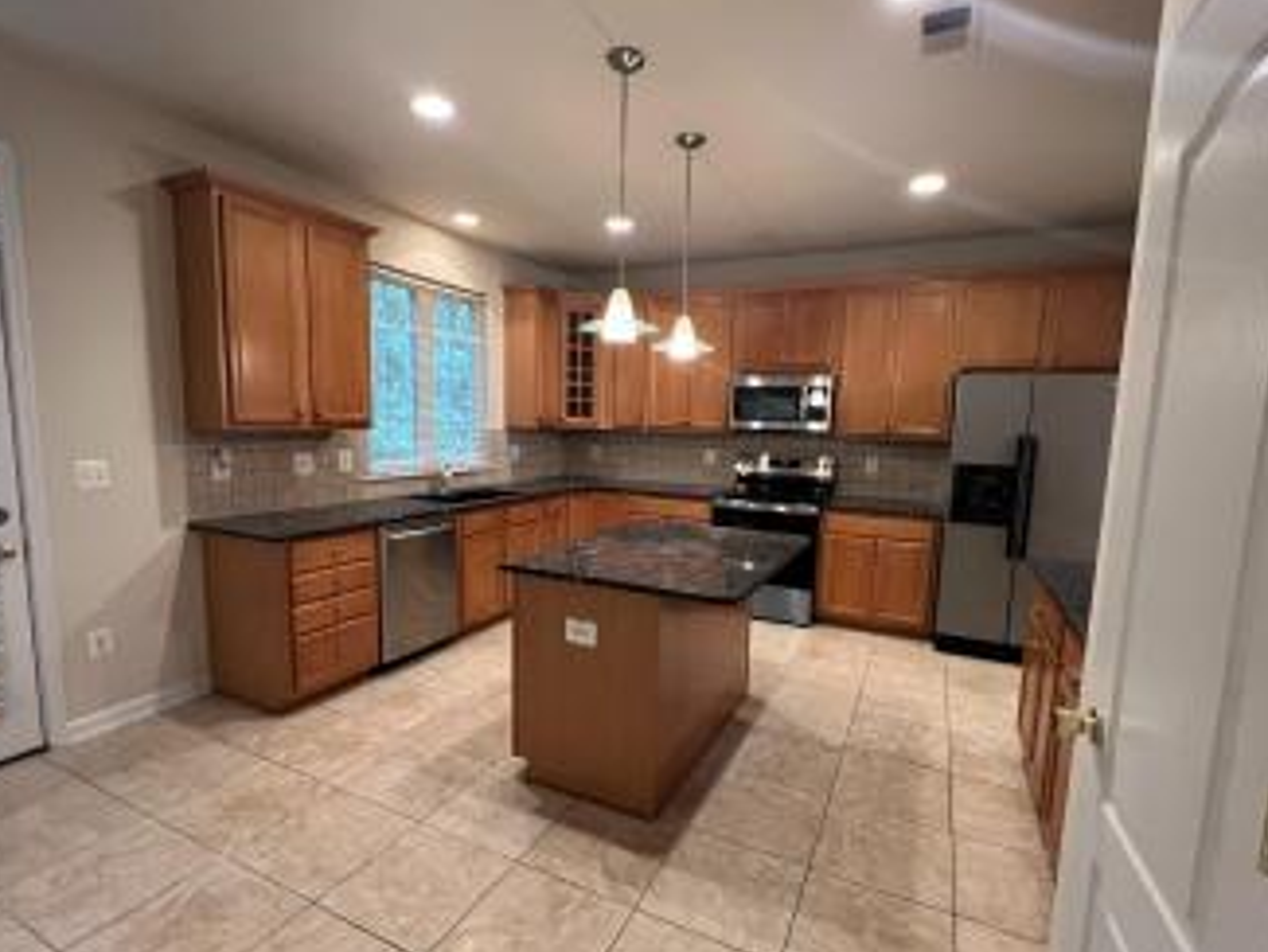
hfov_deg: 94.5
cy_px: 499
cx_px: 628
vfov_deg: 78.1
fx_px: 586
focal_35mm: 16
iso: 500
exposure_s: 1/60
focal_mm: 1.57
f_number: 1.8
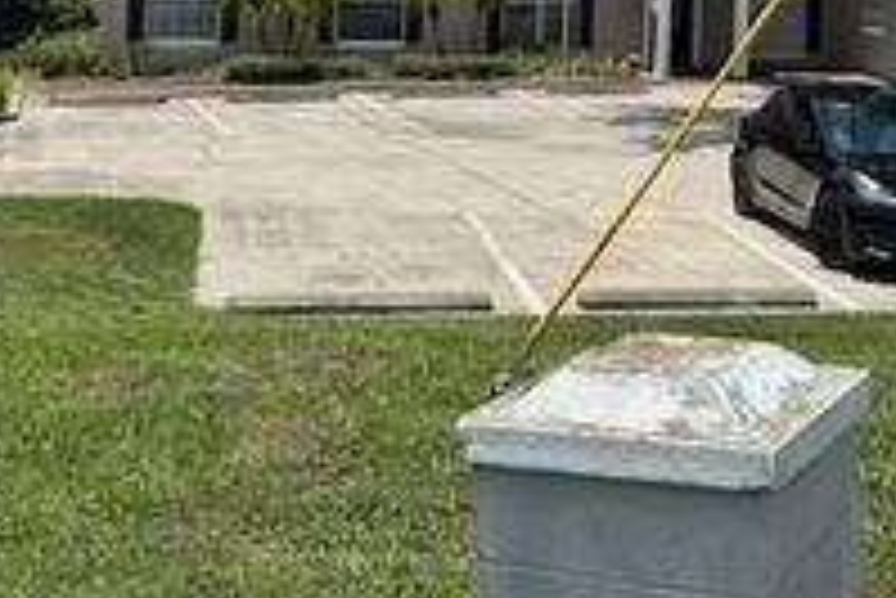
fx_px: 1694
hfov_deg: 29.4
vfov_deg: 19.0
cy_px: -106
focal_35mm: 68
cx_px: 594
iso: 50
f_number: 1.6
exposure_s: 1/3106
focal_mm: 5.96
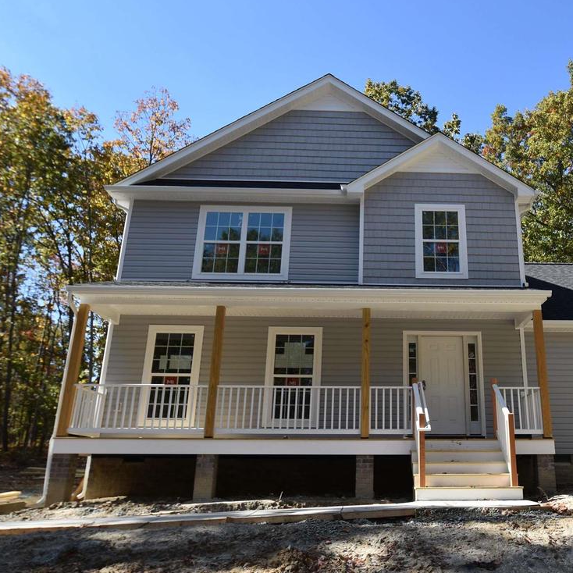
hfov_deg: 52.4
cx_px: 406
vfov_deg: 53.8
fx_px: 562
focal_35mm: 30
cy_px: 240
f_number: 7.1
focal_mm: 12
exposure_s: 1/200
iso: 100
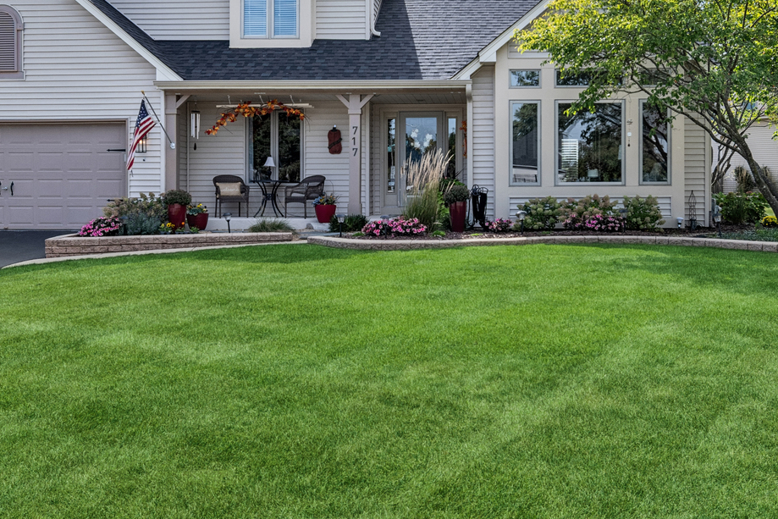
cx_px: 288
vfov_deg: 35.5
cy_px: 161
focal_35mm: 37
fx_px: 800
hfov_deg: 51.3
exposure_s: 1/320
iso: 250
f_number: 8
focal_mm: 14
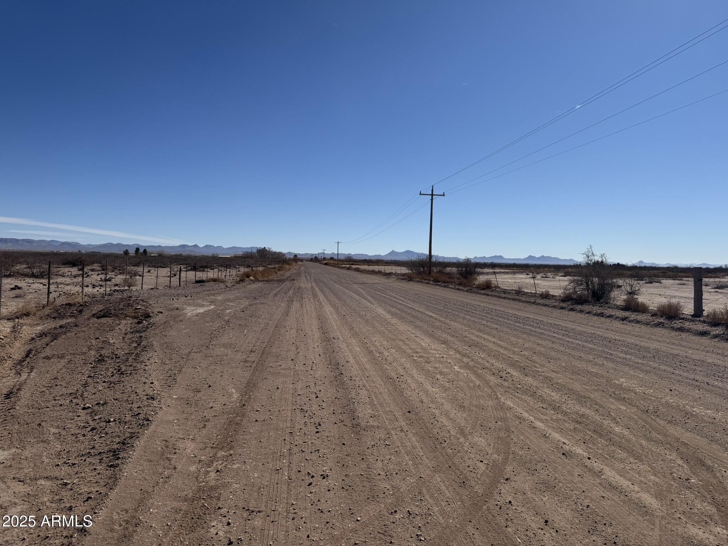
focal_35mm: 24
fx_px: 505
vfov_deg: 56.8
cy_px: 273
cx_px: 364
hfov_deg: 71.6
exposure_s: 1/12346
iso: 80
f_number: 1.78
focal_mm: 6.76
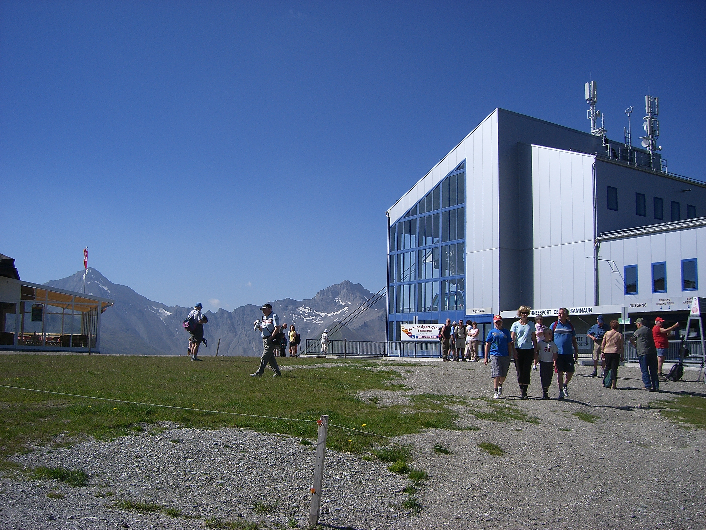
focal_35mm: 38
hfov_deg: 49.0
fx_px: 775
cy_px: 265
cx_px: 353
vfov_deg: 37.7
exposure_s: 1/1250
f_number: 4.3
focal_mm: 6.2
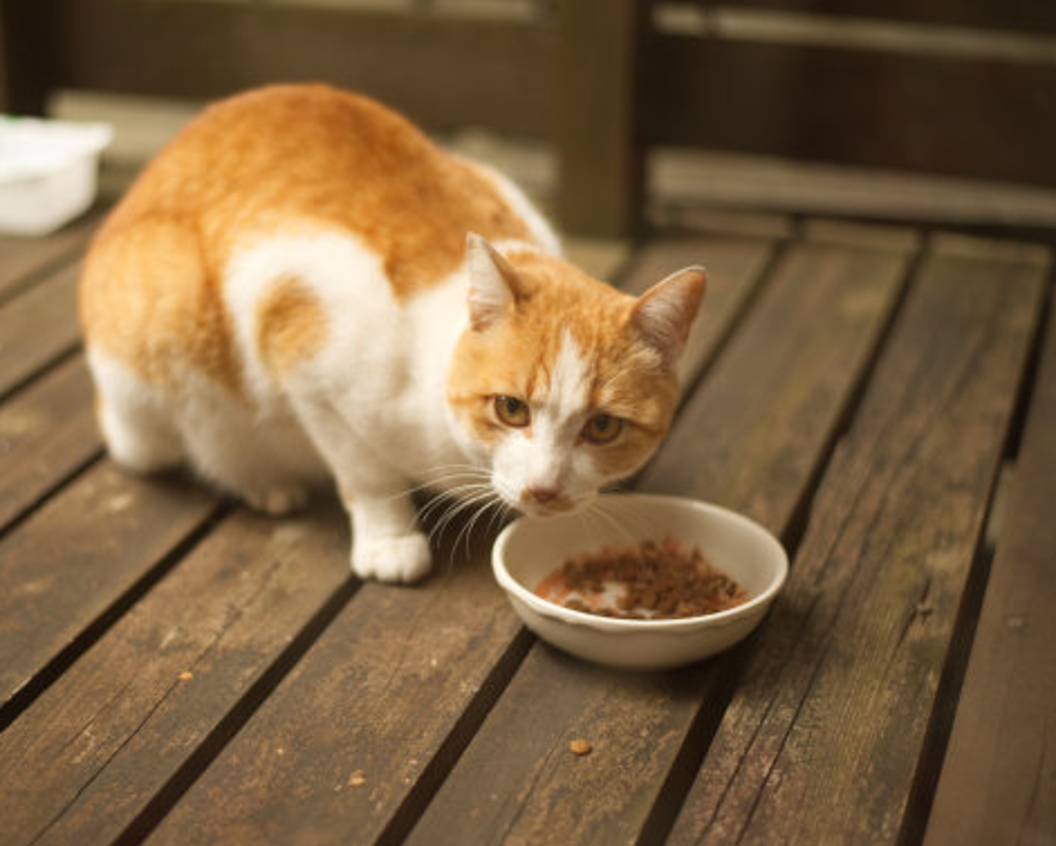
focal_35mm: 61
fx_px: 1907
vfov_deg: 25.0
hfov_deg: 30.8
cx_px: 390
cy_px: 439
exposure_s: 1/60
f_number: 1.8
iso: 100
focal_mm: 50
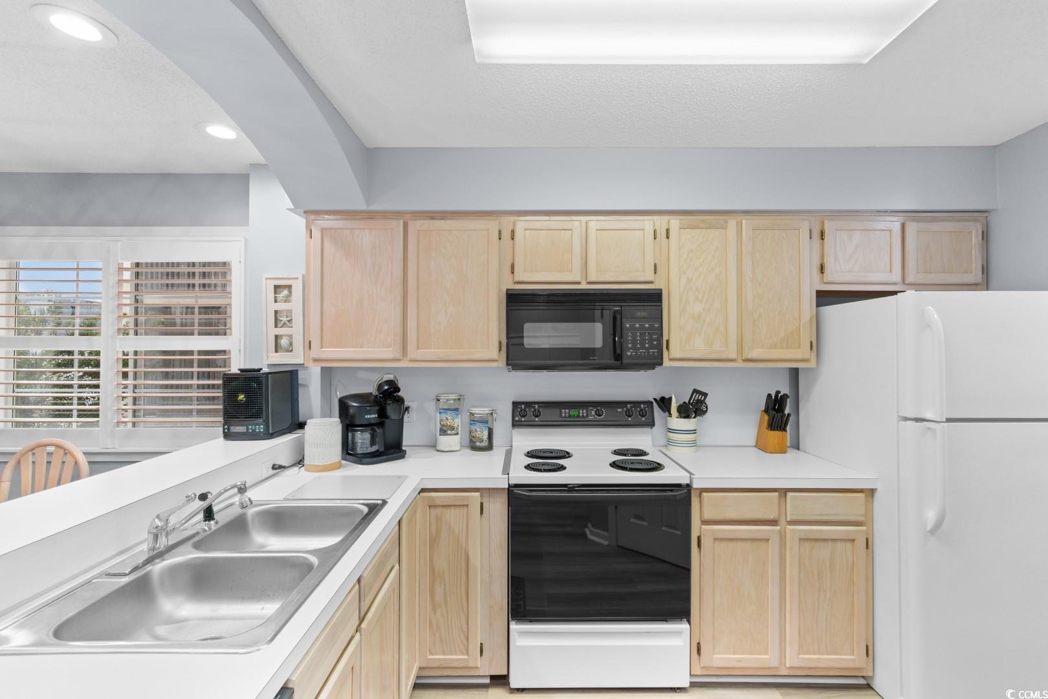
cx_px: 524
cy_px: 350
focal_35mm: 15
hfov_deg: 100.4
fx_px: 437
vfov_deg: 77.3
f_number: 4.5
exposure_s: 1
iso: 100
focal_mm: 10
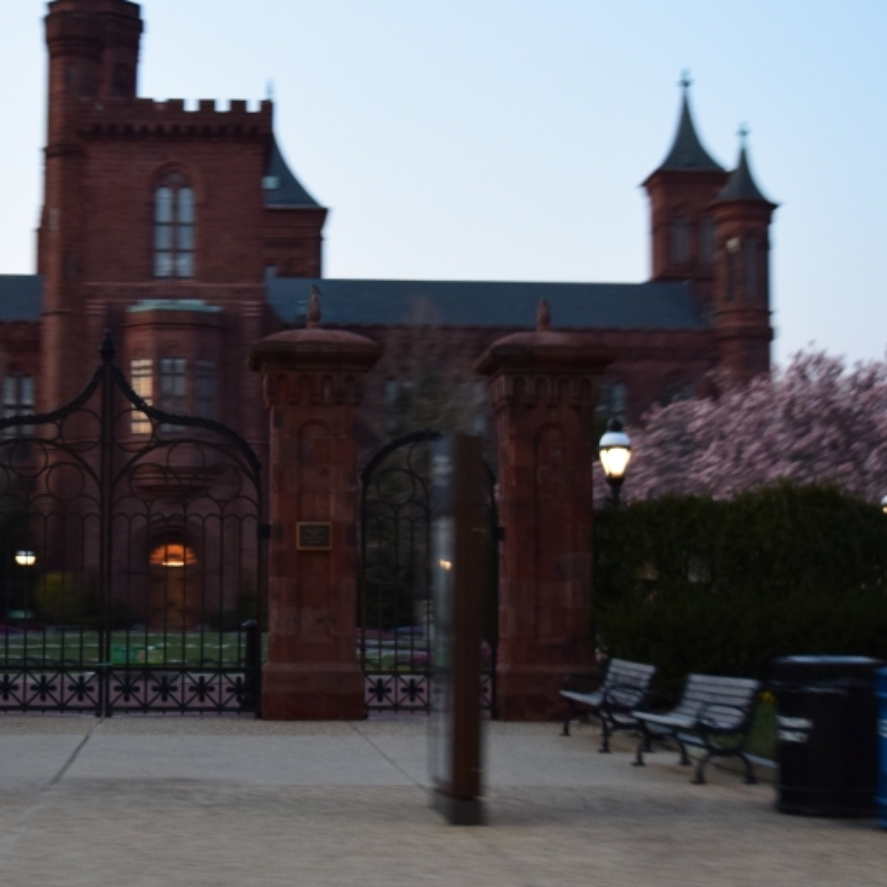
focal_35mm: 74
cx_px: 267
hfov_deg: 23.3
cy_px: 450
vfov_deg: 23.4
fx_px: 2141
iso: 1600
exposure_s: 1/40
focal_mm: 29
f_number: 4.2
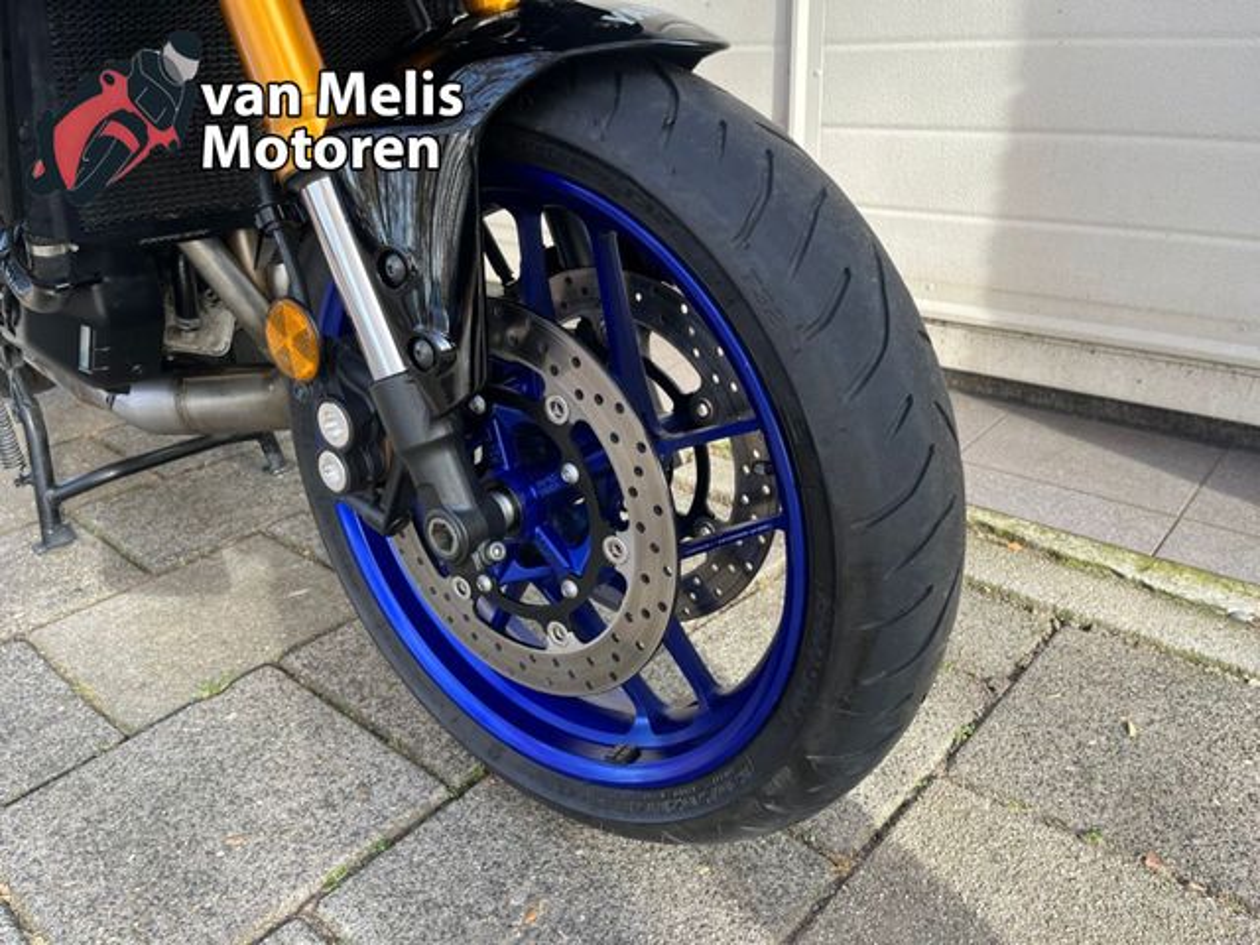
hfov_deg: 67.3
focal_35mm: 26
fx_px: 946
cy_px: 472
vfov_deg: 53.1
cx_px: 630
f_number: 1.6
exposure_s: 1/143
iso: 50
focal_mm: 5.1
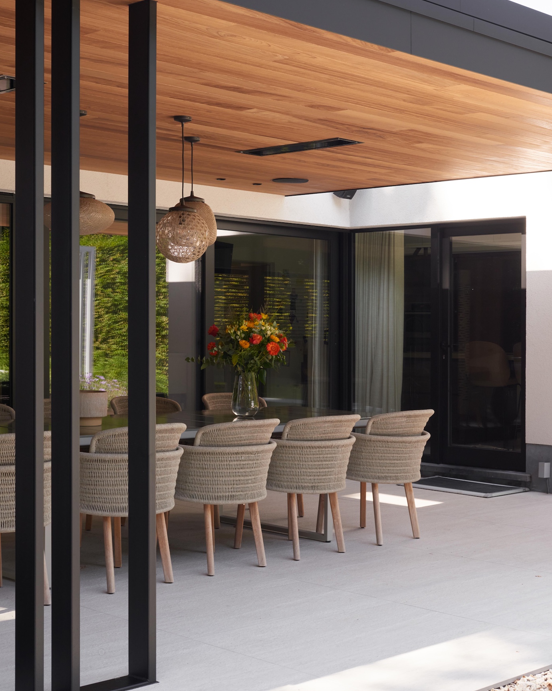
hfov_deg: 26.7
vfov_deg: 32.9
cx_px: 276
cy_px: 278
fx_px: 1164
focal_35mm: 57
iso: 400
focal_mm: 50
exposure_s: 1/200
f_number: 9
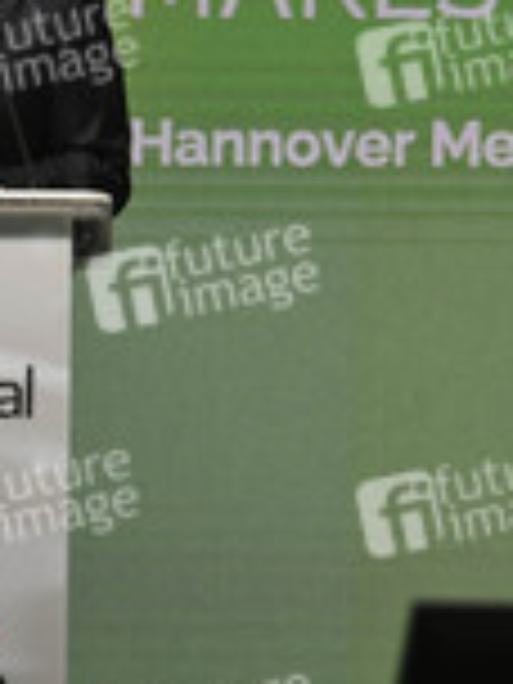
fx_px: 8477
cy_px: 166
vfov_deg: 4.6
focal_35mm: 429
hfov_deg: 3.5
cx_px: 533
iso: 800
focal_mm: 150
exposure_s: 1/500
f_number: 2.8
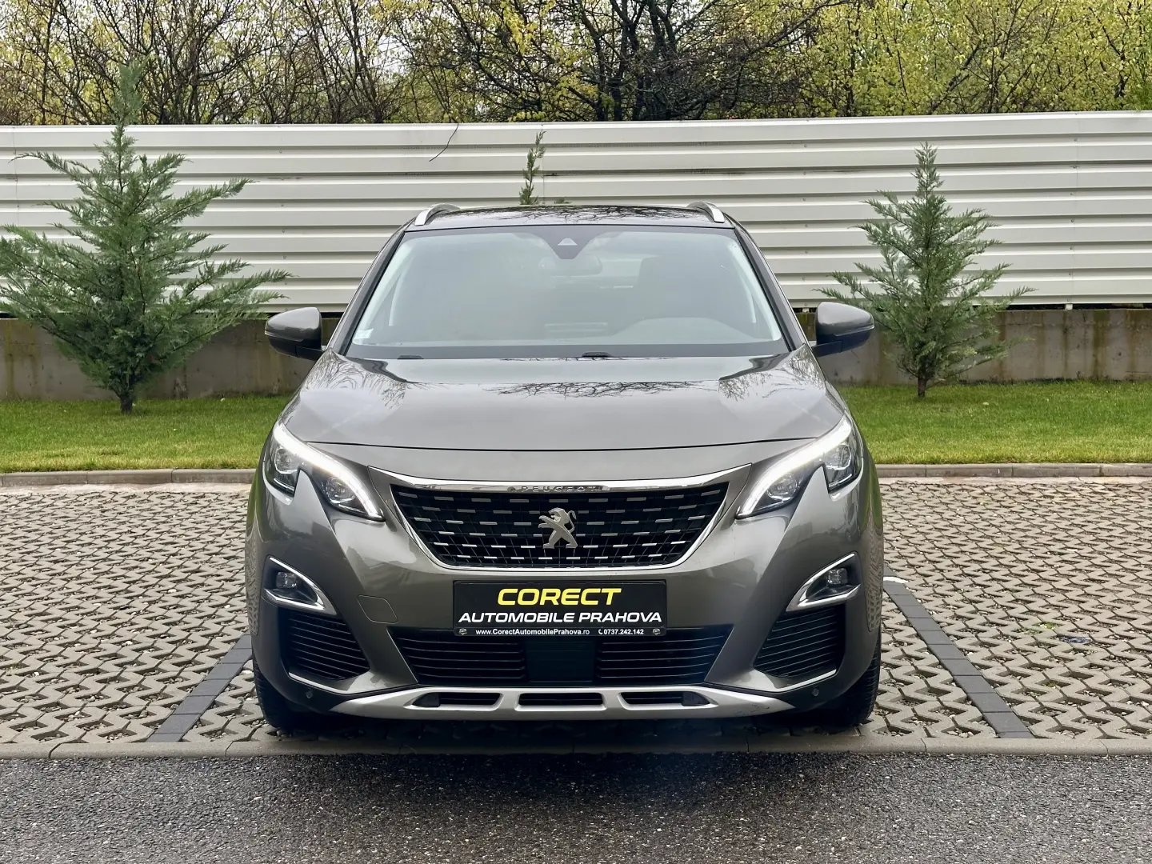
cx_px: 576
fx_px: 1597
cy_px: 432
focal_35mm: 48
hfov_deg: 39.7
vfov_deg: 30.3
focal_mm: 6.86
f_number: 1.78
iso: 50
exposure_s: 1/121
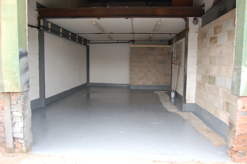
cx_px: 124
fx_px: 185
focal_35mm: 27
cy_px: 82
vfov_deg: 47.8
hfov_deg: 67.5
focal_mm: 18
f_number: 5
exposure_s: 1/100
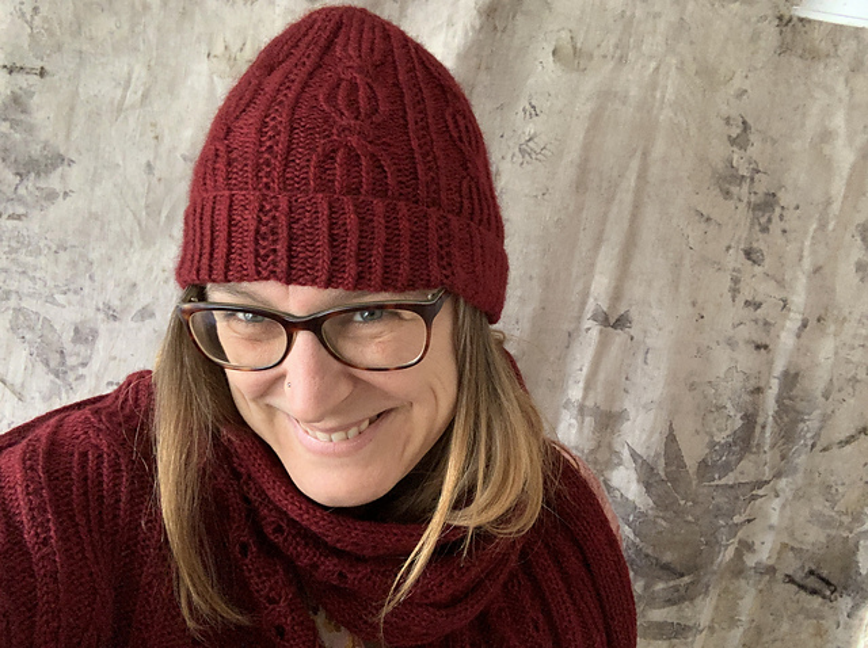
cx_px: 434
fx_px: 801
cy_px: 324
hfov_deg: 56.9
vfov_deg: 44.1
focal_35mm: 32
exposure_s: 1/36
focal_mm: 2.87
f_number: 2.2
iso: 320
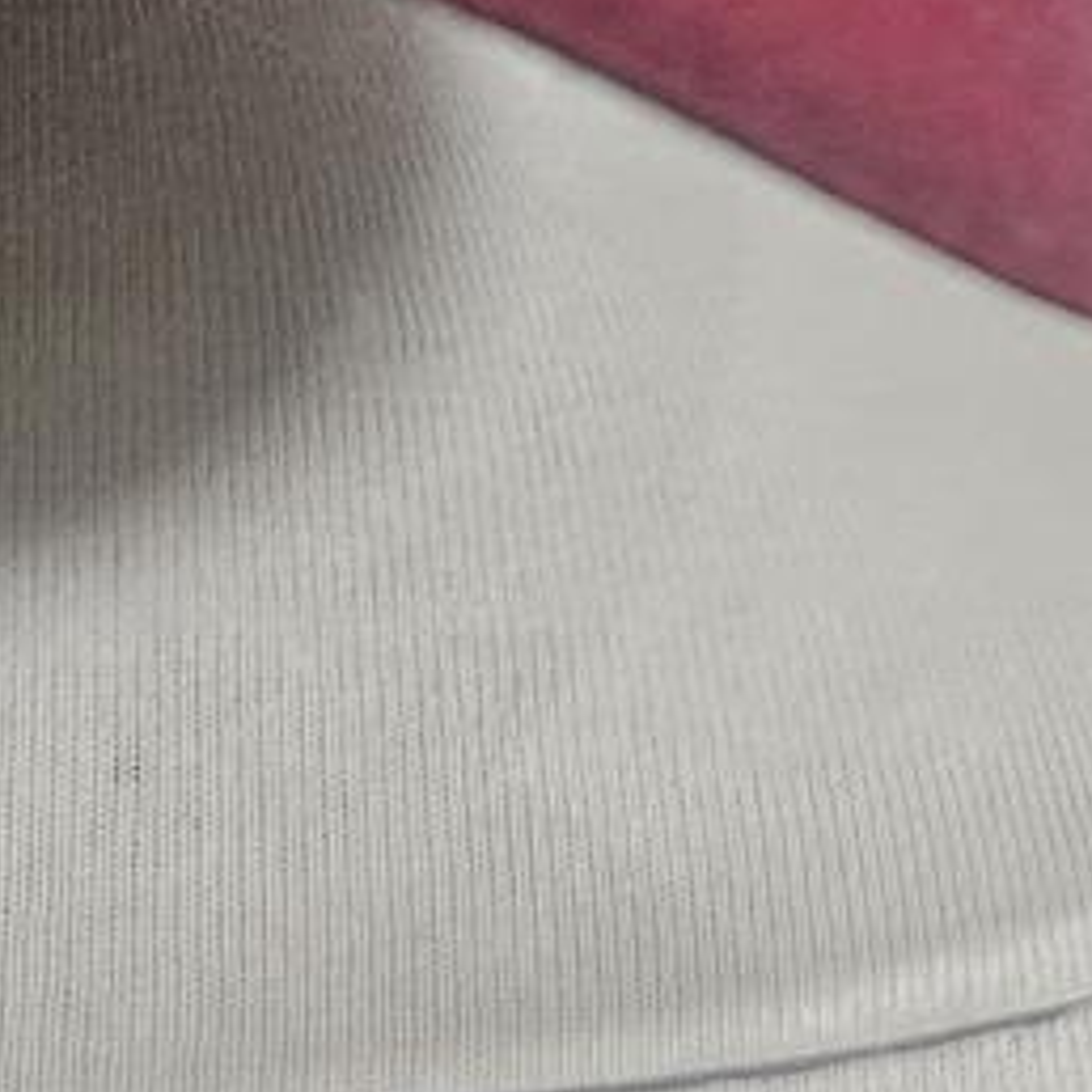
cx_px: -491
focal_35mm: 101
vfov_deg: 15.0
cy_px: -855
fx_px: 3605
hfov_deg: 16.0
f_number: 1.8
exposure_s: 1/60
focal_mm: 5.4
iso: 640
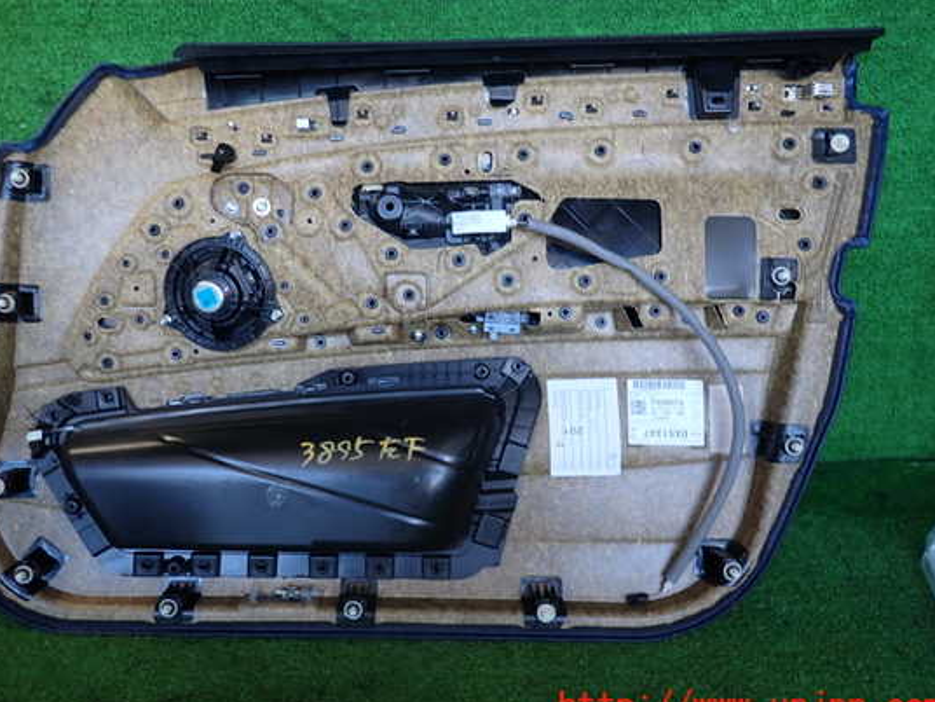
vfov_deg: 49.7
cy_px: 337
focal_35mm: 28
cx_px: 429
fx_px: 756
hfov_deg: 63.3
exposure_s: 1/60
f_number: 2
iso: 100
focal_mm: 4.5
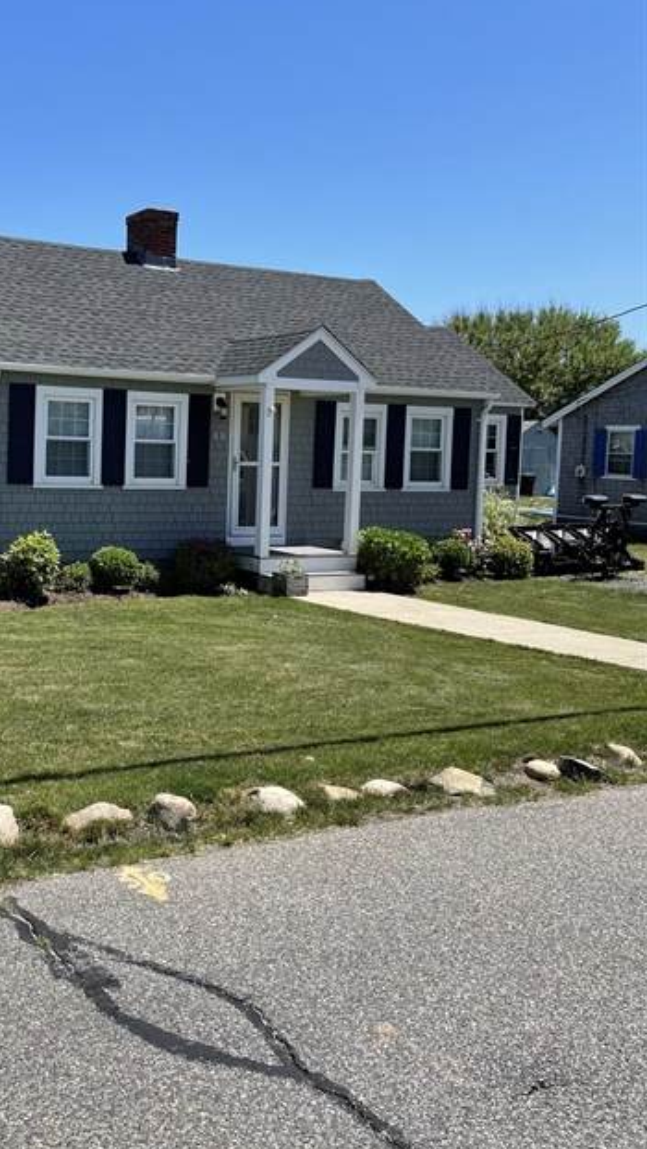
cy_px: 523
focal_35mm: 35
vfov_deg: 56.5
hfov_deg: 32.7
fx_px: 1067
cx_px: 116
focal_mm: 4.2
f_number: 1.6
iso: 32
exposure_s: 1/3125
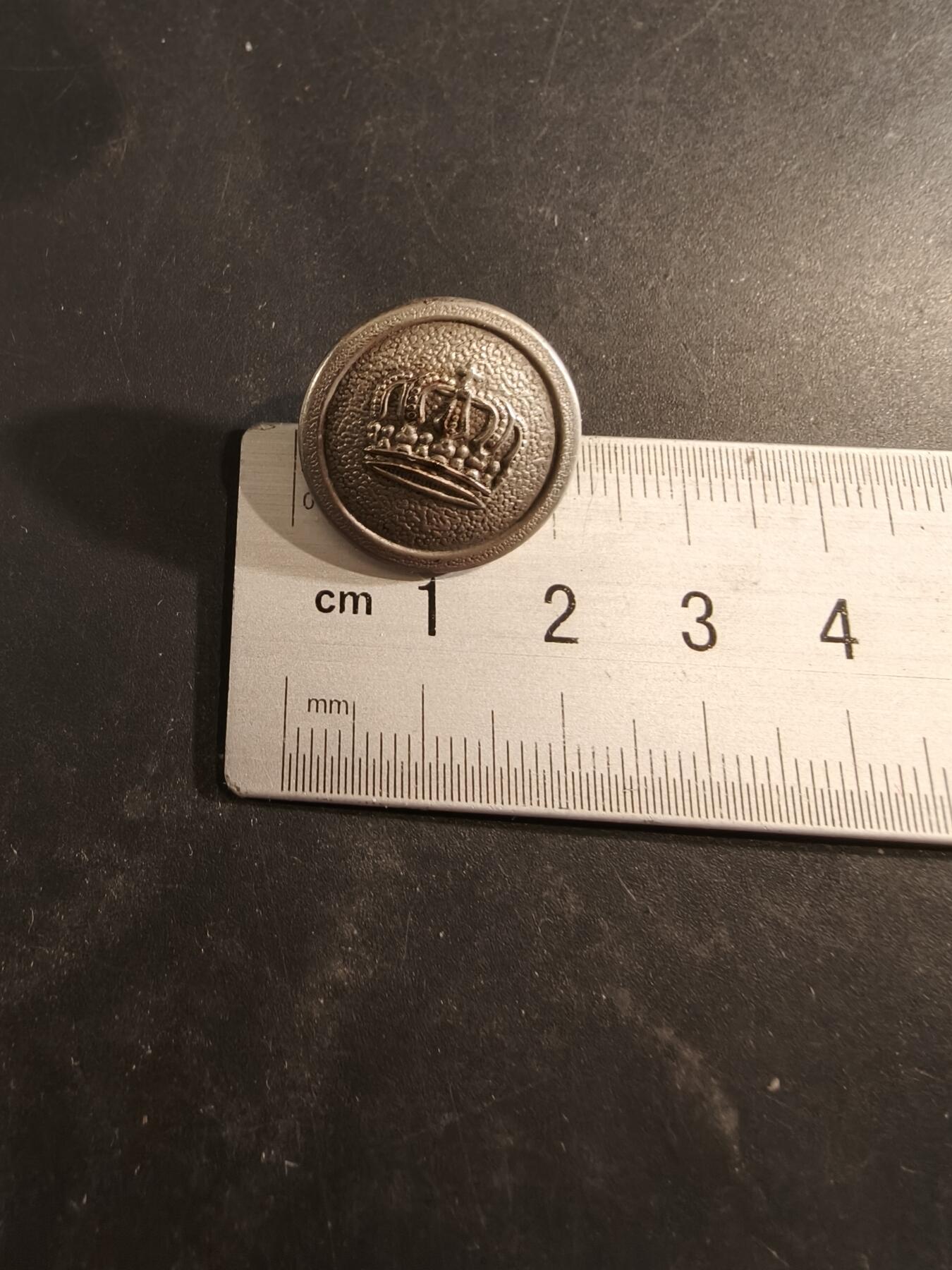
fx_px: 843
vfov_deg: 73.9
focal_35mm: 23
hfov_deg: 58.9
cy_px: 635
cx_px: 476
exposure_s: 1/50
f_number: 2
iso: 160
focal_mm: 2.32
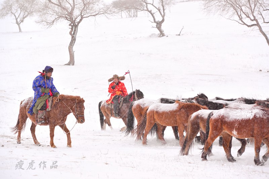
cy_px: 90
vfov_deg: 11.8
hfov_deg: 17.6
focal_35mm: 116
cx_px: 134
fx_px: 867
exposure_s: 1/500
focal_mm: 116
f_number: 11
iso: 1000
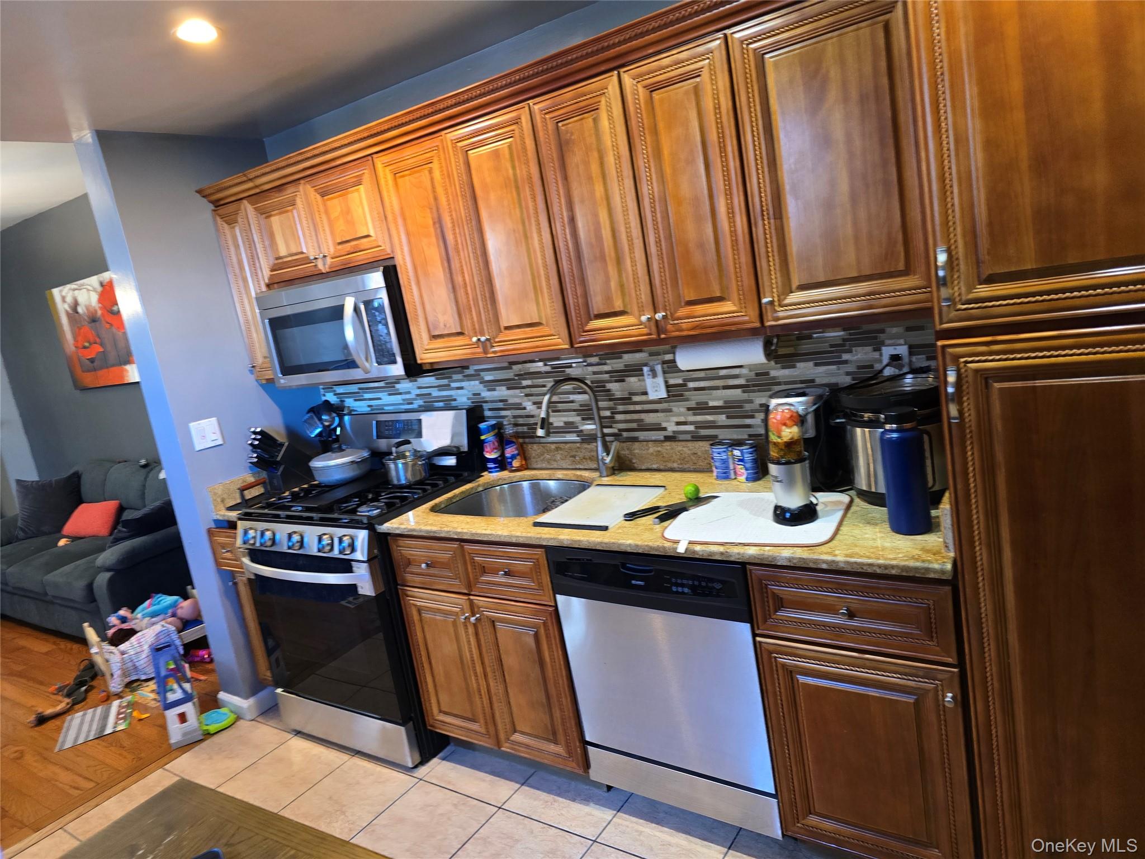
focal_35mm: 23
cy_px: 430
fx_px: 761
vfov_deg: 58.9
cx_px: 572
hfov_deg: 73.9
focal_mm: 6.3
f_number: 1.7
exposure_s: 1/60
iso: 640
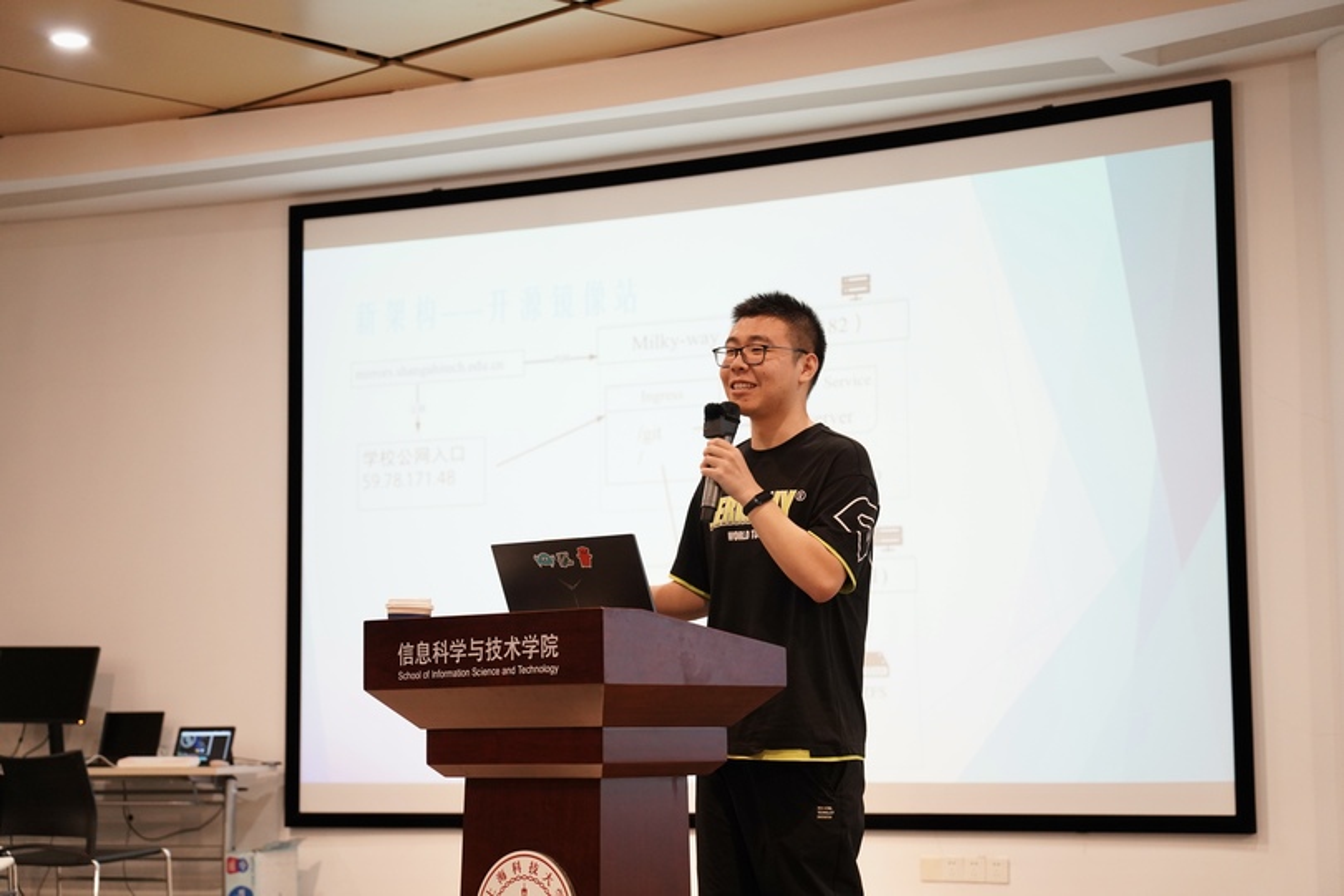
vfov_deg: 19.5
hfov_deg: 28.8
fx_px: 2613
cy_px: 448
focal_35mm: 70
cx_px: 672
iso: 3200
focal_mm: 70
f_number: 4
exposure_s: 1/80
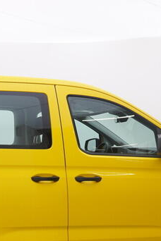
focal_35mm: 68
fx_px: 453
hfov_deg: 20.1
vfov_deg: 29.1
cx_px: 59
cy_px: 196
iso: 200
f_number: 5
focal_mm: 15
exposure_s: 1/80
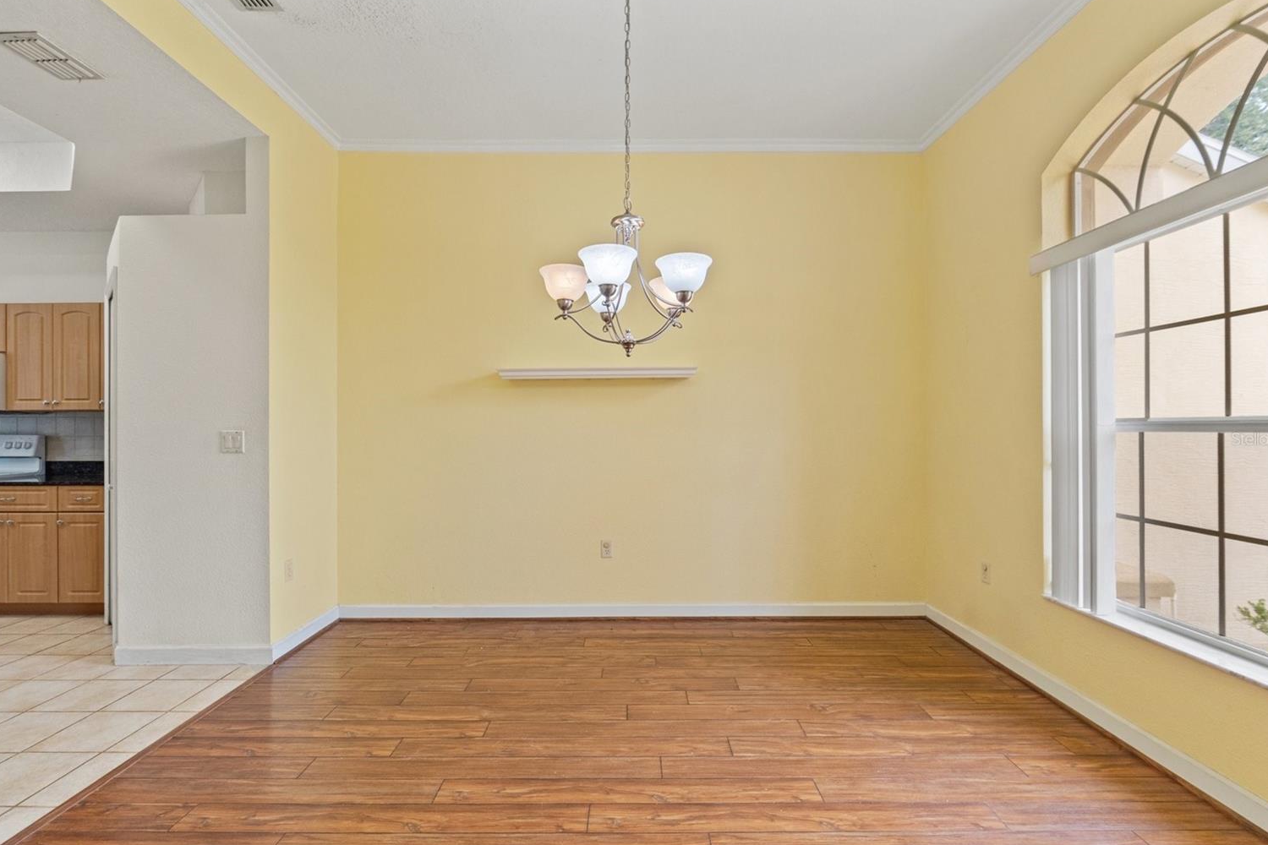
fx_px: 564
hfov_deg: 96.7
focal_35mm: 16
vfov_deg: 73.7
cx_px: 631
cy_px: 439
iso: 400
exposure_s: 1/20
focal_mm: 10
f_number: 7.1
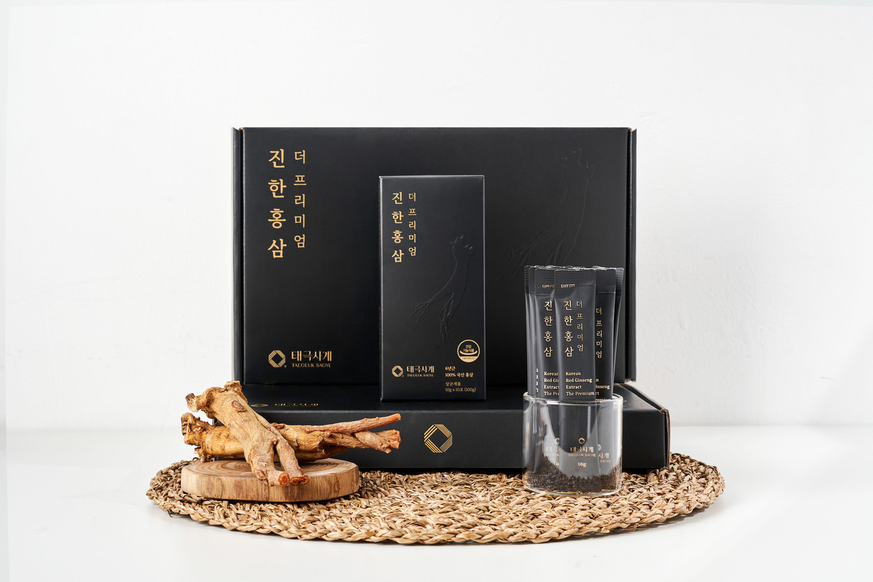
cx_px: 436
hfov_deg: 33.4
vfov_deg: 22.6
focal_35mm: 60
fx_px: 1455
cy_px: 291
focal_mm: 60
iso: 100
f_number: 13
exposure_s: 1/100
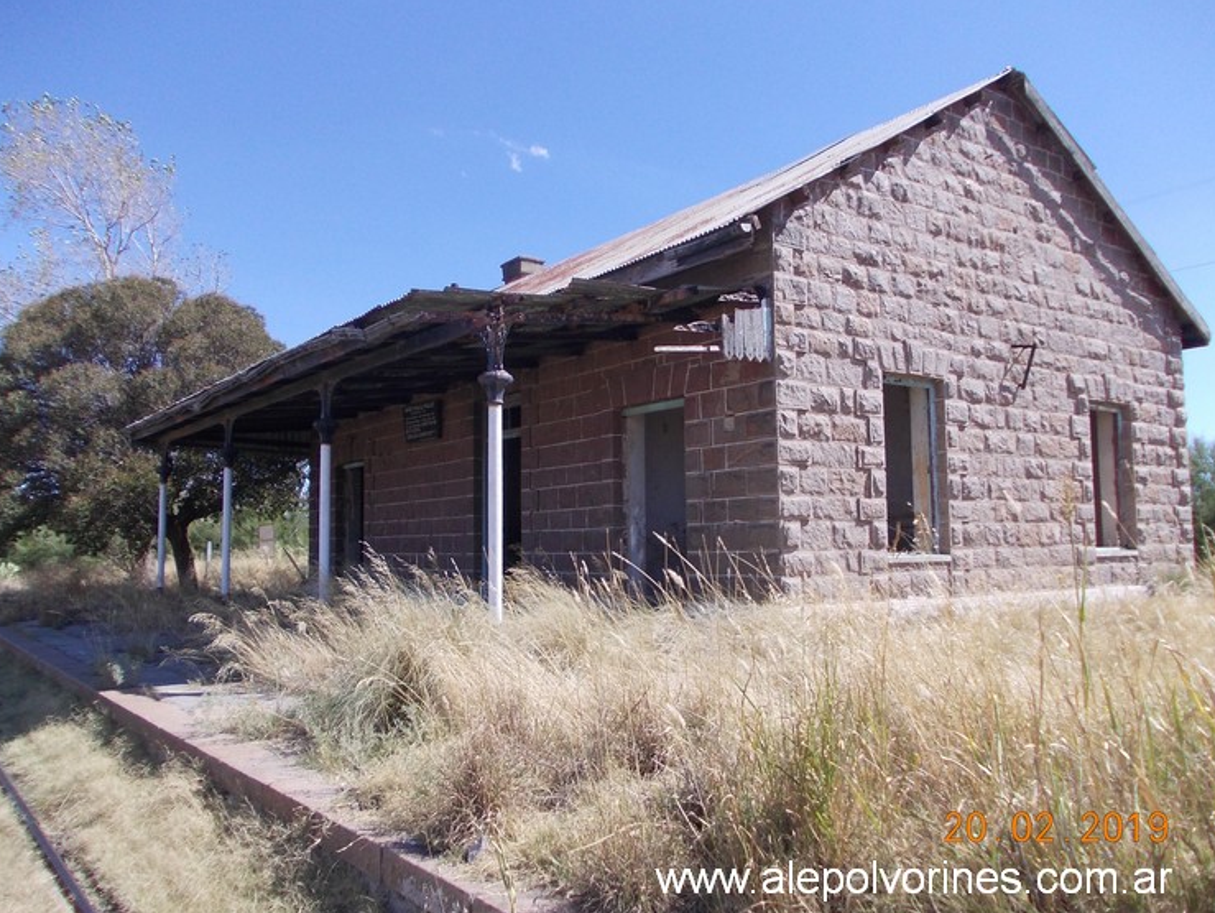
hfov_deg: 61.6
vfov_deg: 48.3
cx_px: 603
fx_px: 1018
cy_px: 467
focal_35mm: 29
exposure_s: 1/250
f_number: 5.4
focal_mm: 4
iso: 80
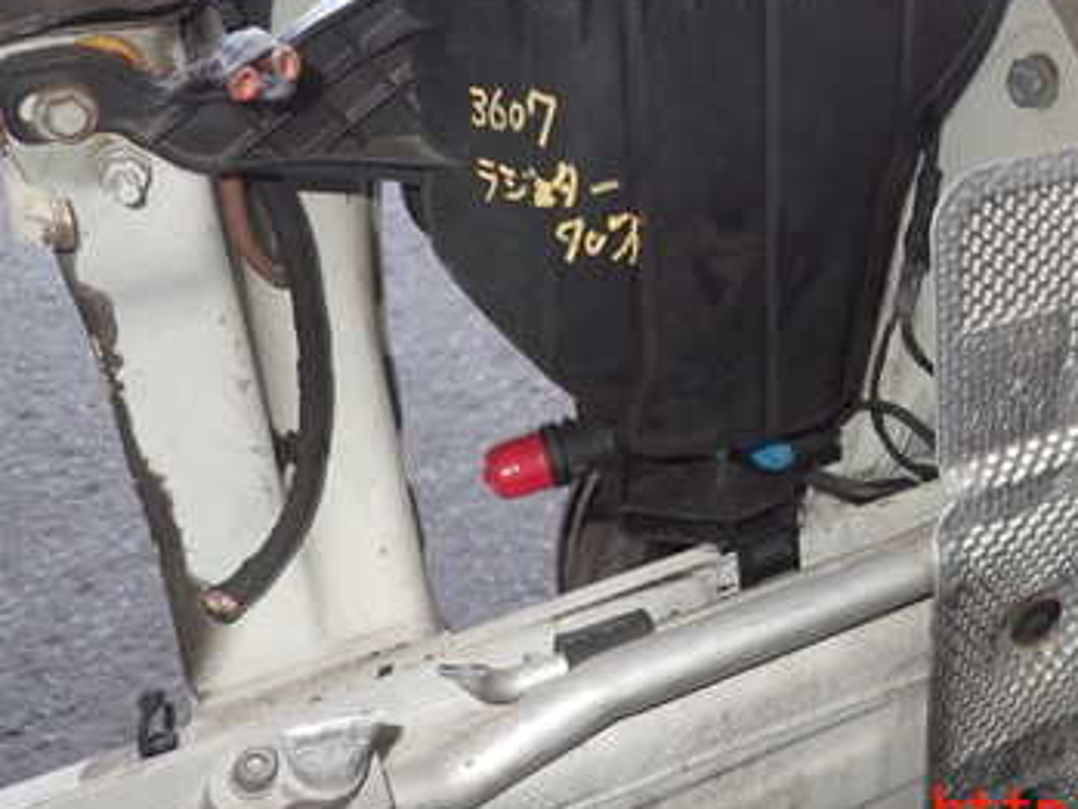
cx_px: 704
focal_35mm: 43
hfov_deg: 43.3
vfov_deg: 32.7
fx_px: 1340
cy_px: 161
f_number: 2
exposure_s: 1/30
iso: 200
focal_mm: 4.5
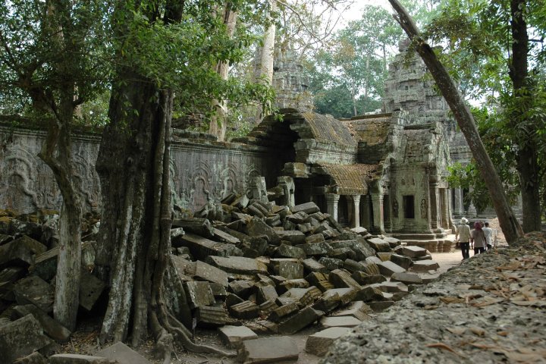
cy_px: 182
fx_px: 546
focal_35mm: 36
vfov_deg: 36.9
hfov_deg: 53.1
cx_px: 273
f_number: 5.6
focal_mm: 24
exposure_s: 1/125
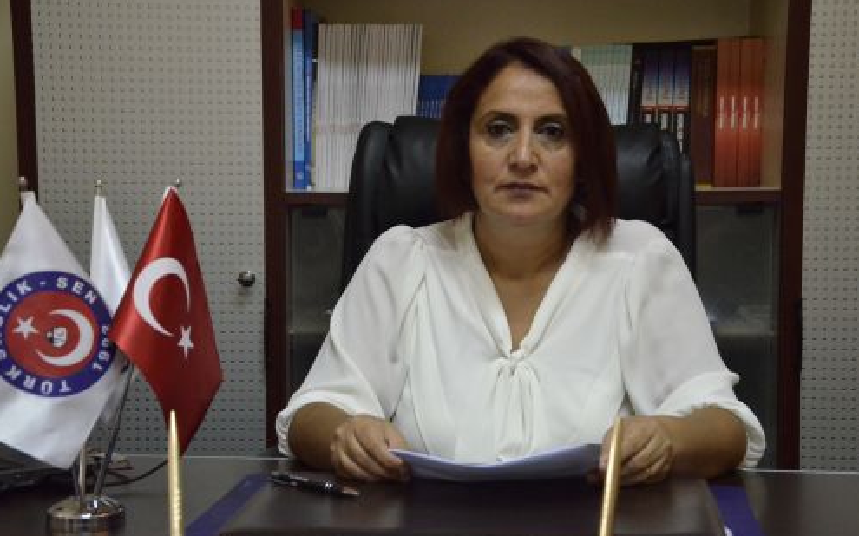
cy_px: 280
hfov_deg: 27.9
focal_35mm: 74
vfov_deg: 17.6
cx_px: 430
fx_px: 1732
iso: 5000
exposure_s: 1/125
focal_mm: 48
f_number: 5.6
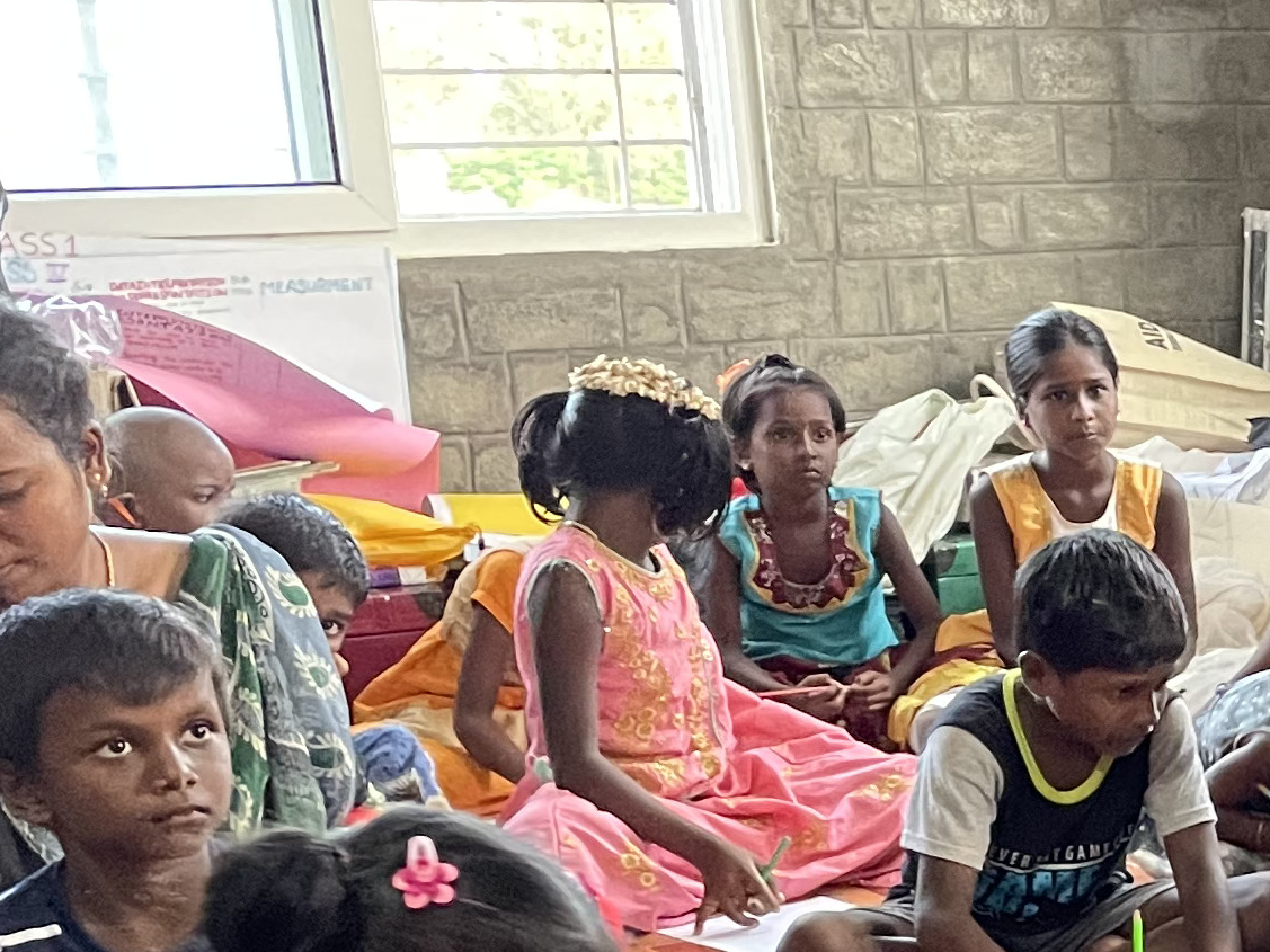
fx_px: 3412
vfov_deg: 15.6
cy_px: 943
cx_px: 1925
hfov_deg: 18.6
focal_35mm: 93
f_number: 1.6
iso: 320
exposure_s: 1/50
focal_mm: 4.2
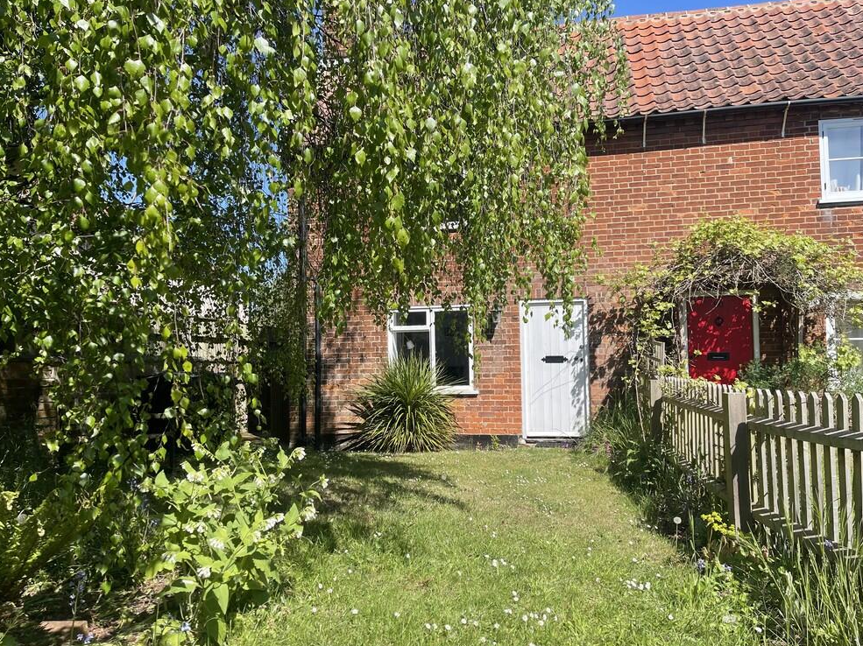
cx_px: 445
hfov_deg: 67.3
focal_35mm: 26
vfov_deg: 53.0
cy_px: 329
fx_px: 648
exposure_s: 1/1883
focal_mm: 5.1
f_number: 1.6
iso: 32
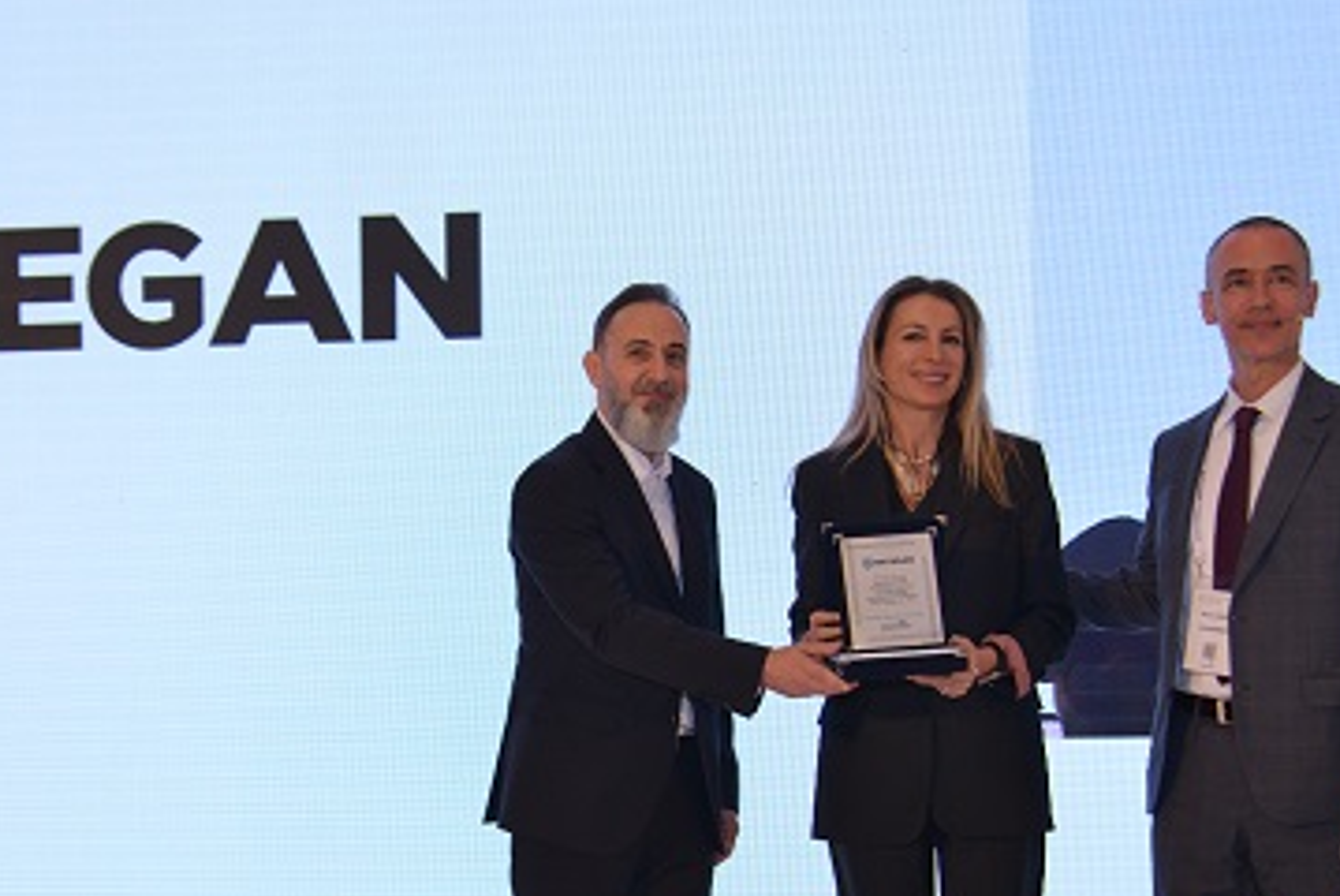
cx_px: 496
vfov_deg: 22.1
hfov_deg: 32.7
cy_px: 679
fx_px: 2272
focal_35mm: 61
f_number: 6.3
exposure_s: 1/100
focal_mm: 34
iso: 800
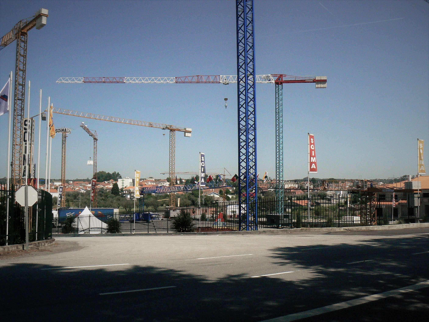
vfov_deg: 39.7
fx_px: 446
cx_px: 214
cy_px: 161
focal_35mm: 36
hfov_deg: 51.4
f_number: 8
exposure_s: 1/2000
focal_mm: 6
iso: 400
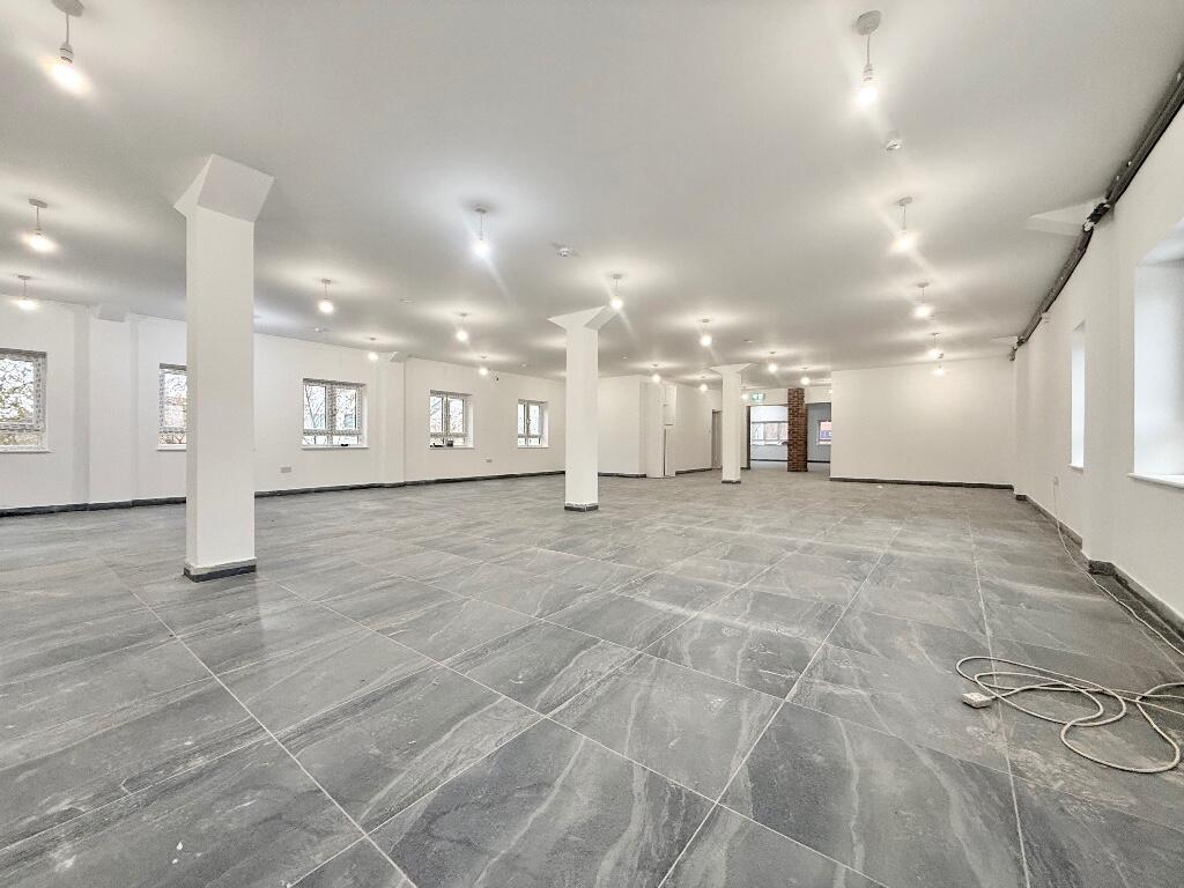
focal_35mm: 14
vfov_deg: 85.7
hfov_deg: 102.1
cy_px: 444
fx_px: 479
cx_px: 592
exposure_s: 1/100
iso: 200
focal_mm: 2.22
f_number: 2.2
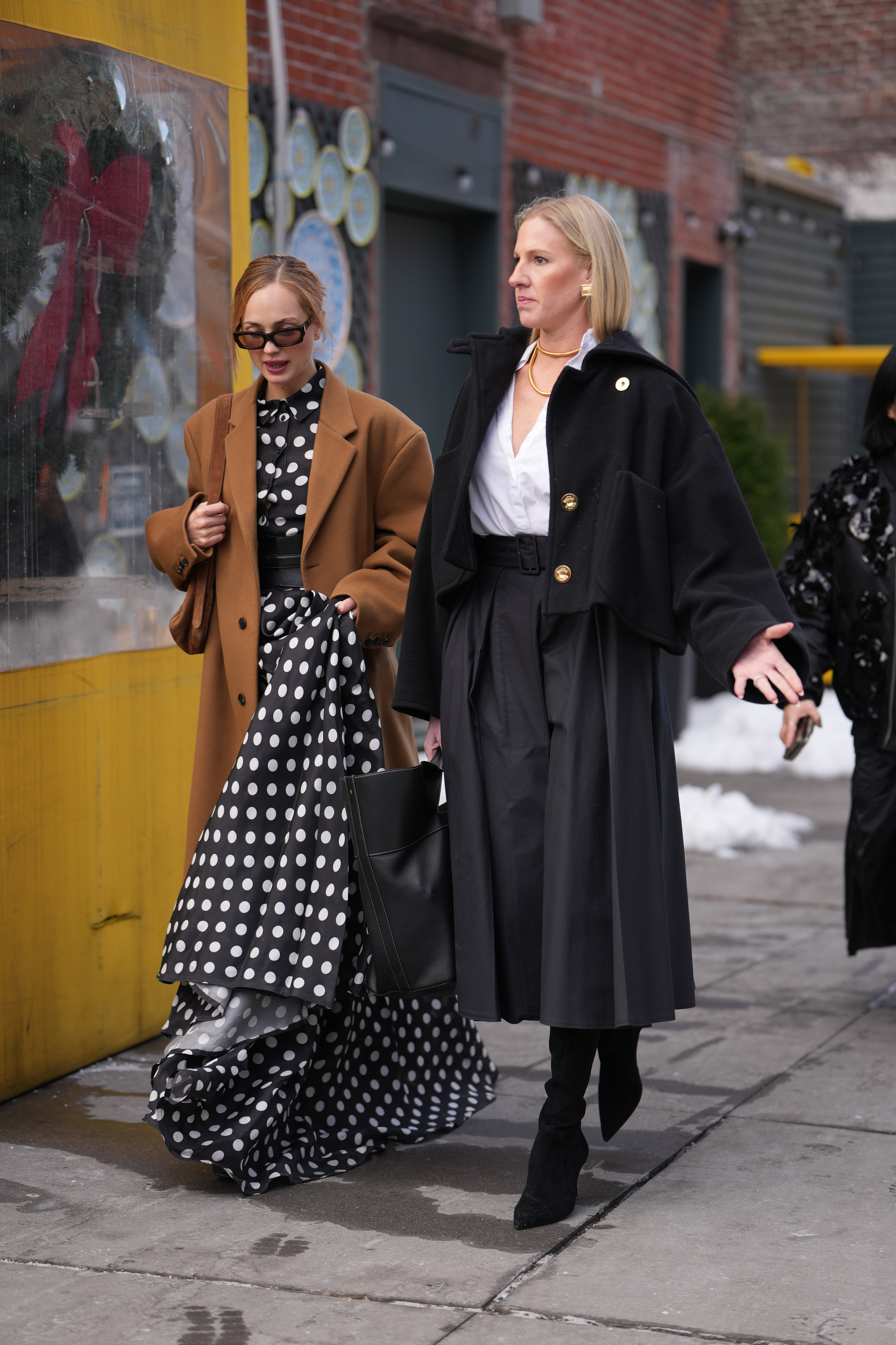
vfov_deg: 26.0
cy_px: 672
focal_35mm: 78
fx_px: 2912
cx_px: 448
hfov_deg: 17.5
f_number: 2
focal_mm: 78
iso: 125
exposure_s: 1/1000
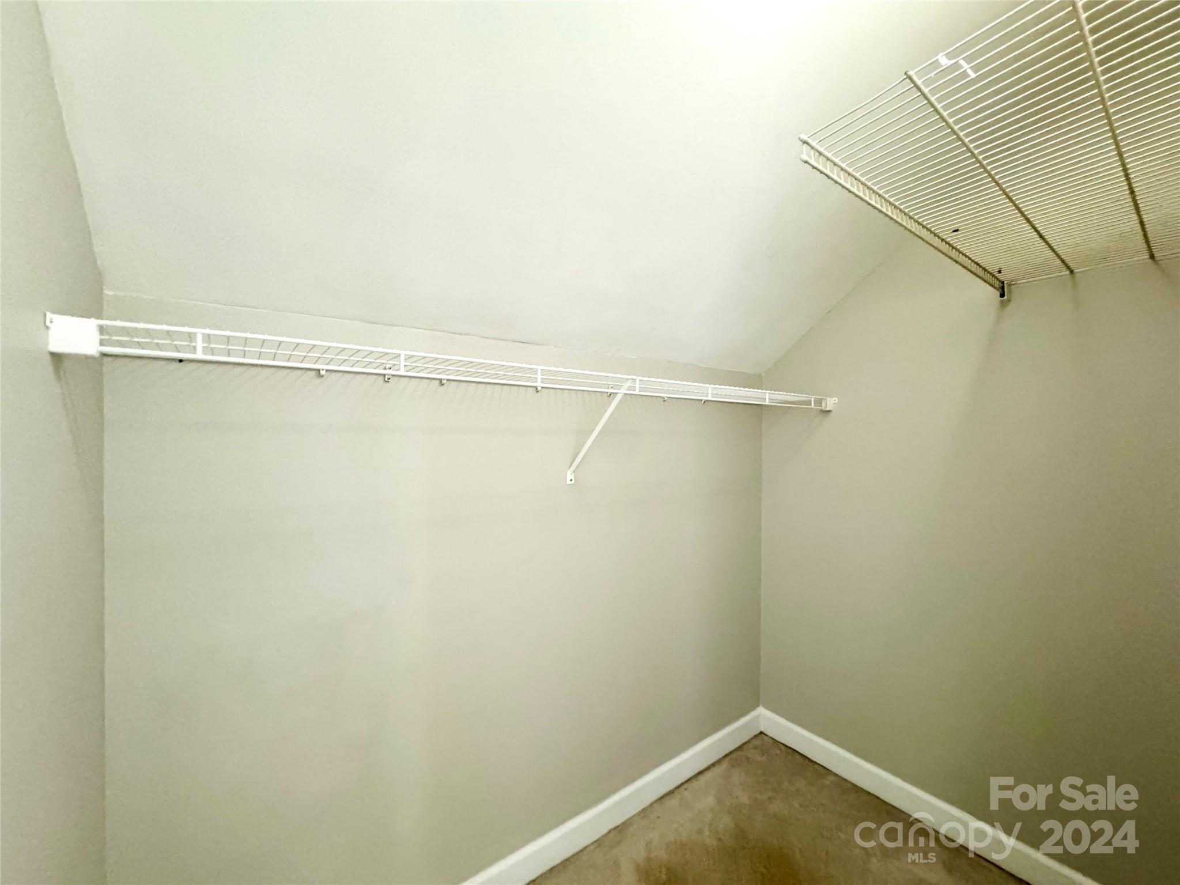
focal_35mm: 14
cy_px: 442
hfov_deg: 102.1
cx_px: 590
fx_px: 477
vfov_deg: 85.7
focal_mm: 2.22
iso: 1000
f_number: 2.2
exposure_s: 1/60
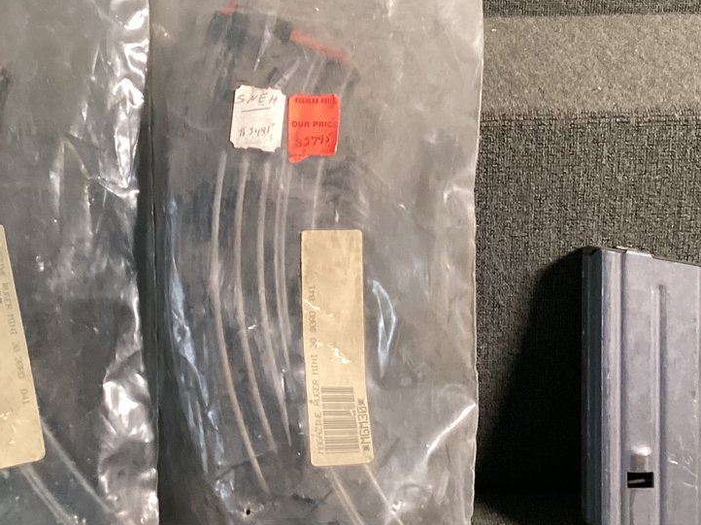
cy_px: 208
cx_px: 347
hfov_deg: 29.8
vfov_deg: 22.5
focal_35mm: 65
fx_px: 1316
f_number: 2.4
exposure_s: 1/40
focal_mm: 3.3
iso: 250
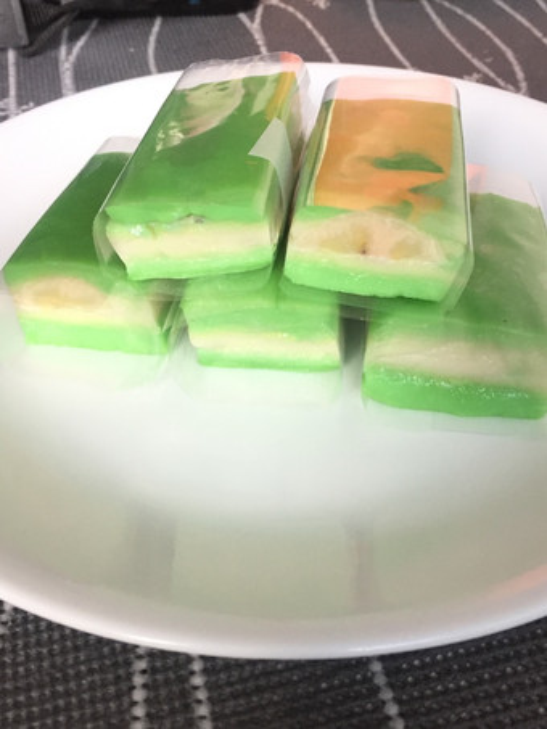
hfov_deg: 36.8
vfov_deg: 47.9
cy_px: 364
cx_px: 274
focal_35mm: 39
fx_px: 821
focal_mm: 4.15
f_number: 2.2
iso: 50
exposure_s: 1/33
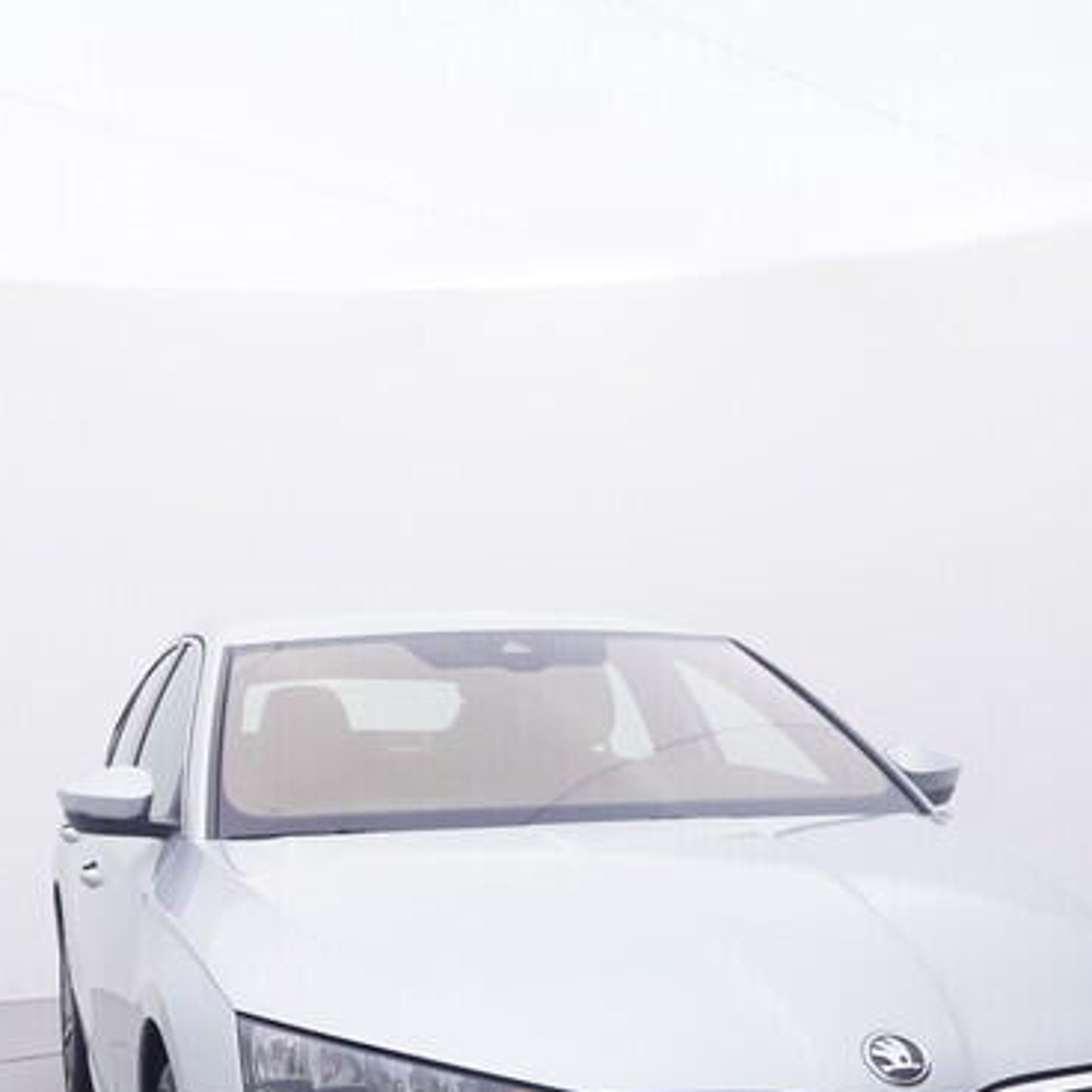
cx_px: 341
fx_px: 1898
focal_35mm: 53
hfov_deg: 31.8
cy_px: 935
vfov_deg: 31.0
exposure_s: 1/80
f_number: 5
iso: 200
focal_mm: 15
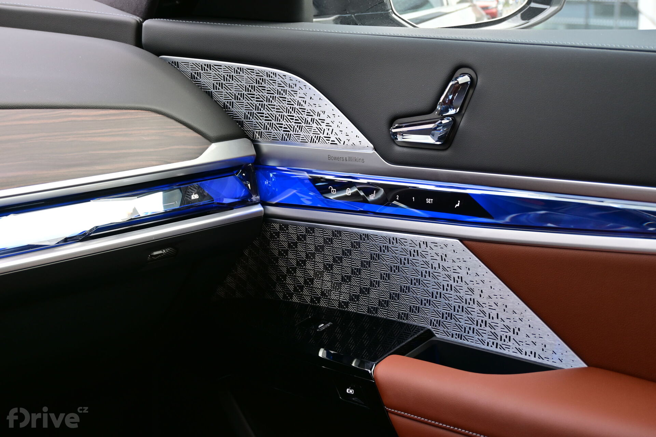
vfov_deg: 25.1
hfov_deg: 36.9
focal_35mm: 54
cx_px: 328
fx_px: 984
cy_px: 218
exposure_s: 1/60
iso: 200
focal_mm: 36
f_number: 5.3
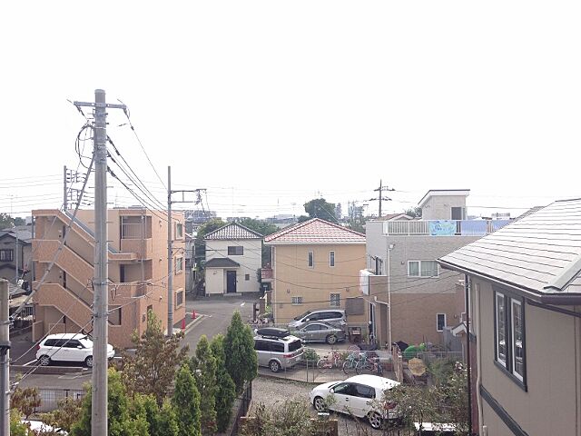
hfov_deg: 55.4
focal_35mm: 33
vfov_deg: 42.9
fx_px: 554
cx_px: 290
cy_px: 218
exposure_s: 1/809
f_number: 2.4
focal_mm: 4.12
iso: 50
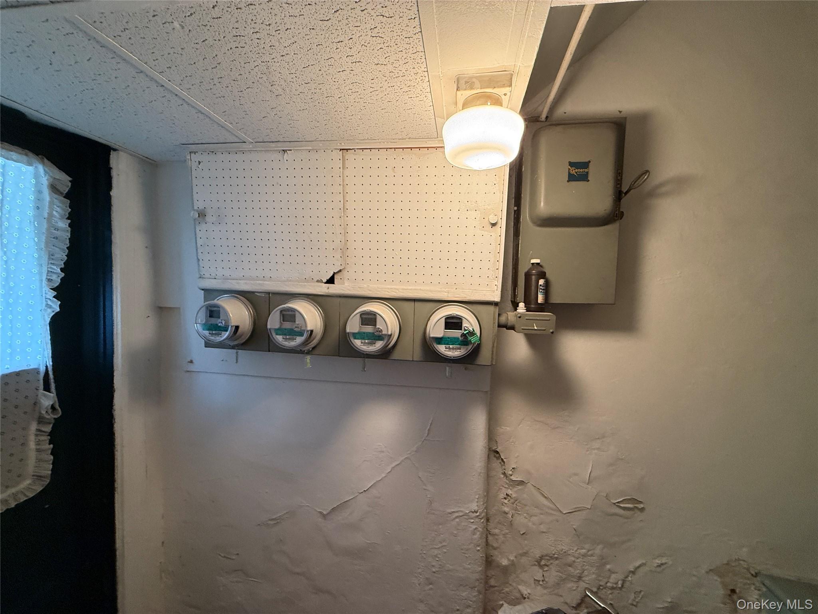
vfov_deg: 85.7
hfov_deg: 102.1
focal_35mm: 14
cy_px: 307
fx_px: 331
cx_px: 409
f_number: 2.2
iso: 250
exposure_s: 1/60
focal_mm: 2.22
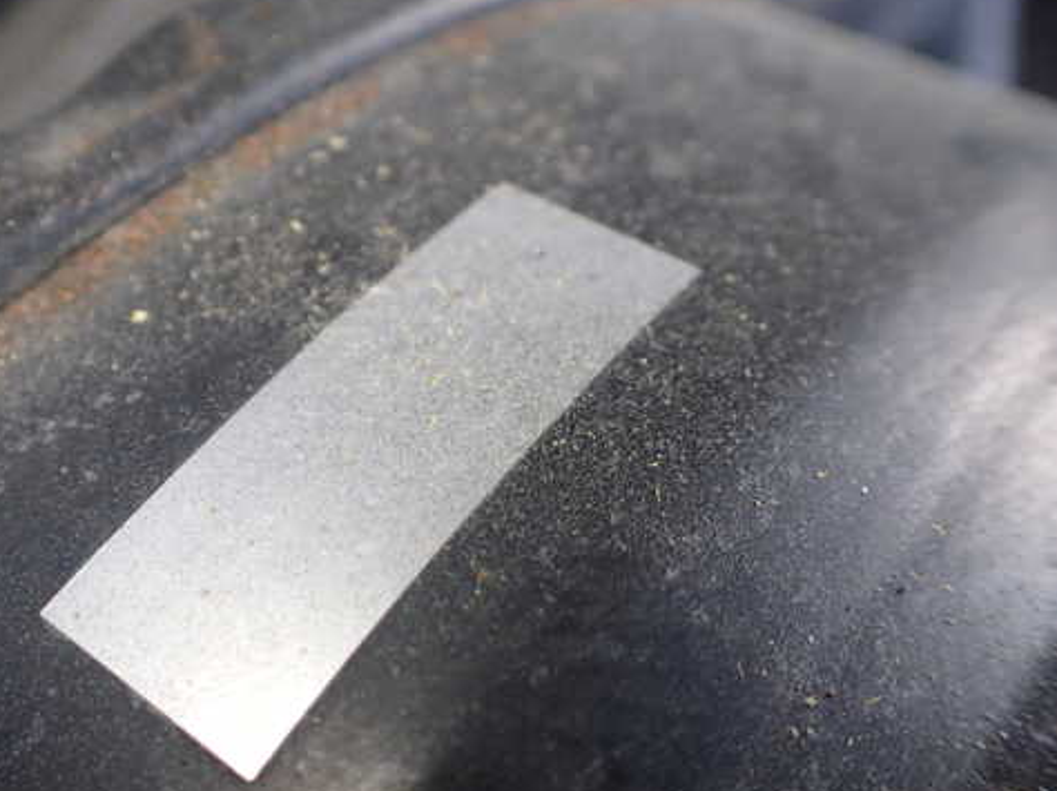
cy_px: 432
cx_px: 406
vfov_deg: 37.7
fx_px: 1160
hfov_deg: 48.6
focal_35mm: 38
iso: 160
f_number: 2.3
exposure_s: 1/125
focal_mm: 5.4
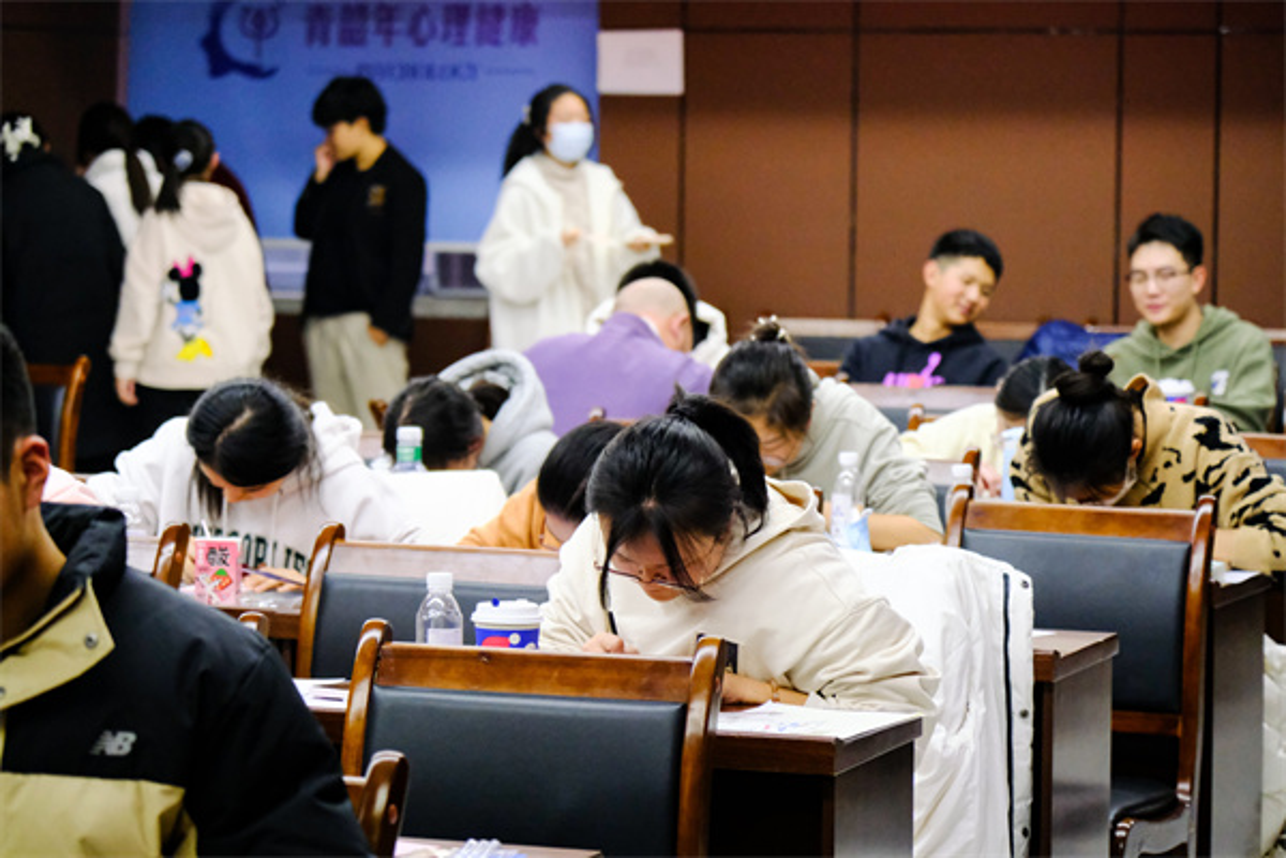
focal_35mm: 120
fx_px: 4286
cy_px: 429
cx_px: 643
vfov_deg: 11.4
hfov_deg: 17.1
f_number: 4
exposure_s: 1/100
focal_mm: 80
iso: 5000
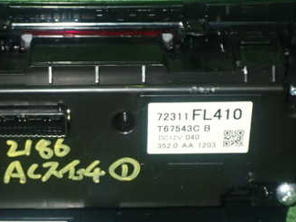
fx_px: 855
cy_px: 112
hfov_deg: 19.6
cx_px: 104
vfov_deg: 14.8
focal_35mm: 100
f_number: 10
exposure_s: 1/50
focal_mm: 9.65
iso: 800
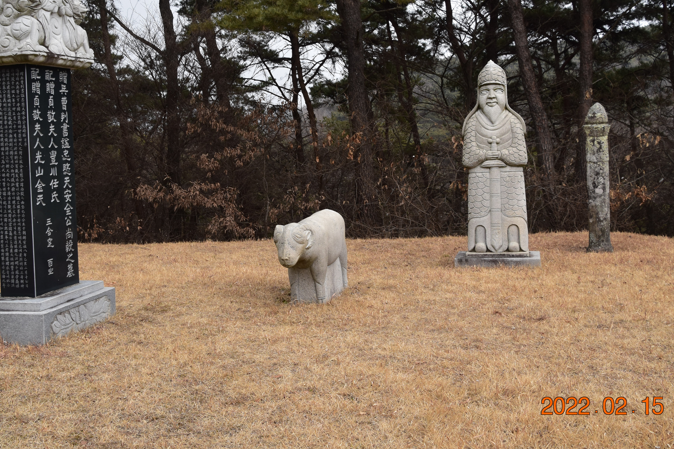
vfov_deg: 29.1
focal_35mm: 46
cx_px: 315
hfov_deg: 42.7
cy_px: 162
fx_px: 861
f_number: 10
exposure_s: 1/200
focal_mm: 24
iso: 400
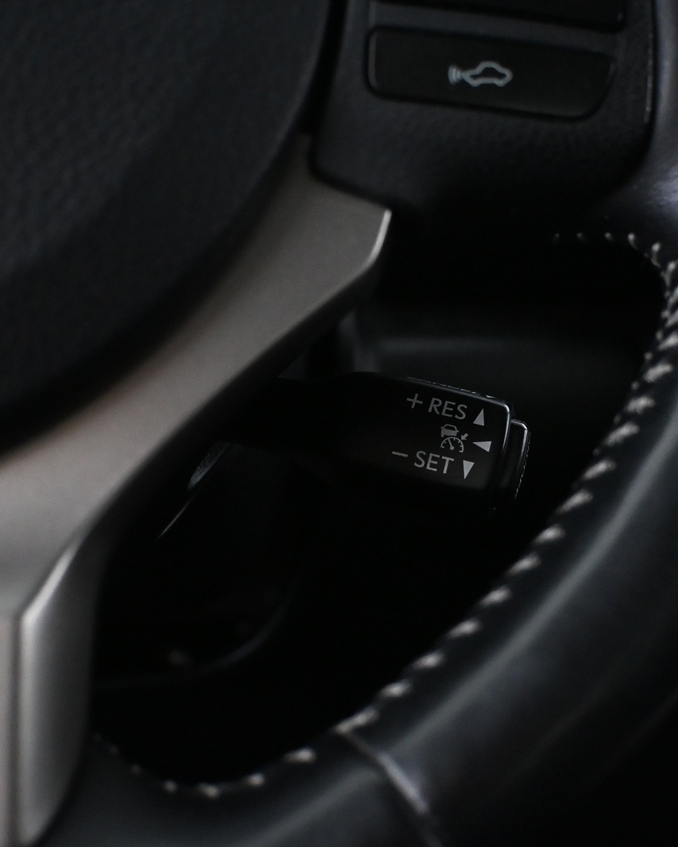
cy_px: 425
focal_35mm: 48
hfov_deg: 31.3
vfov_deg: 38.7
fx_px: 1205
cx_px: 418
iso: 4500
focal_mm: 22.5
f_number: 4
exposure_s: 1/40
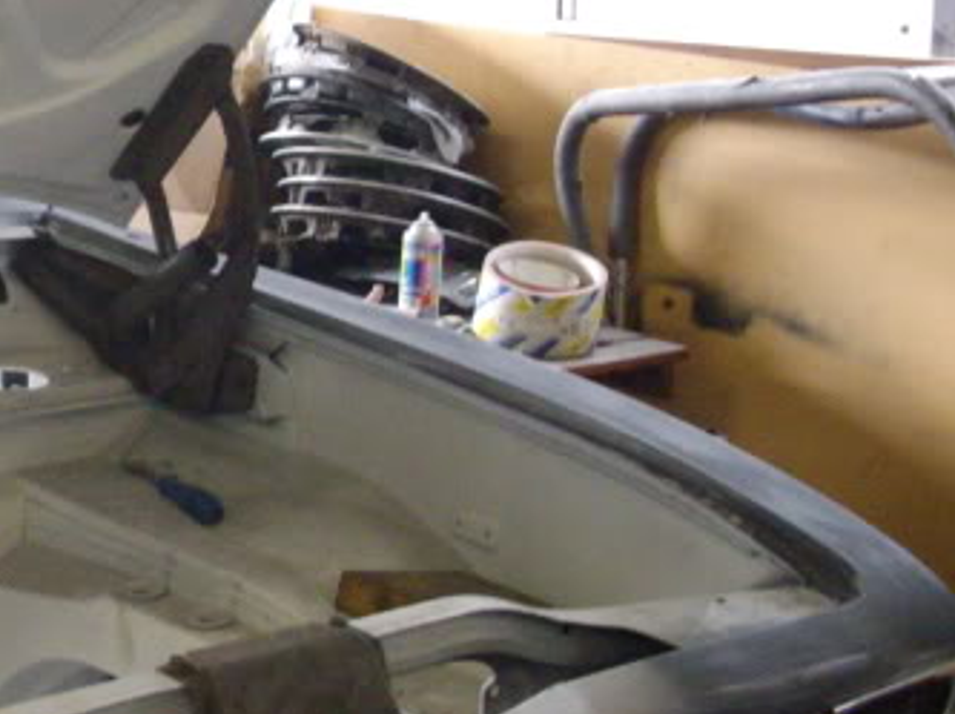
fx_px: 2453
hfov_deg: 20.9
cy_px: 261
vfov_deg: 16.5
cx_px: -98
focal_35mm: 89
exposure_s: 1/20
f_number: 2.8
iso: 400
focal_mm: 6.2
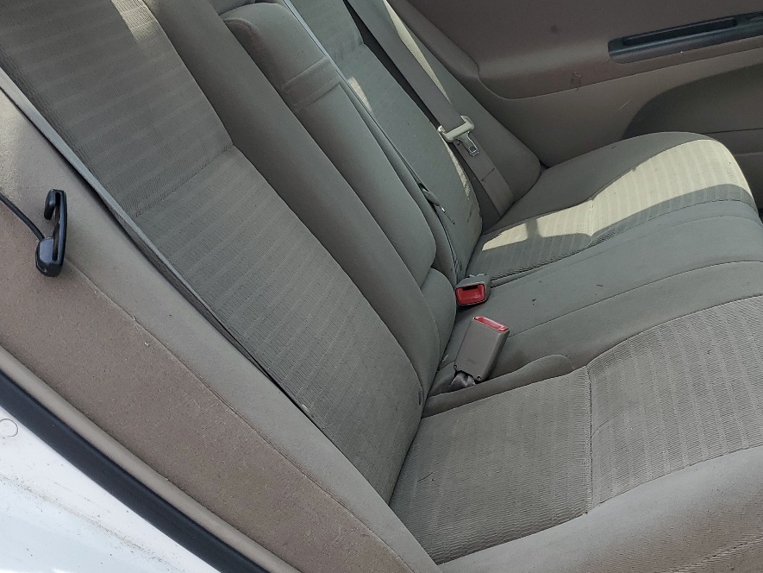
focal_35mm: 47
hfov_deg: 40.0
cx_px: 495
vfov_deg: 30.8
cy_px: 243
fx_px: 1036
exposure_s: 1/833
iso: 50
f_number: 1.5
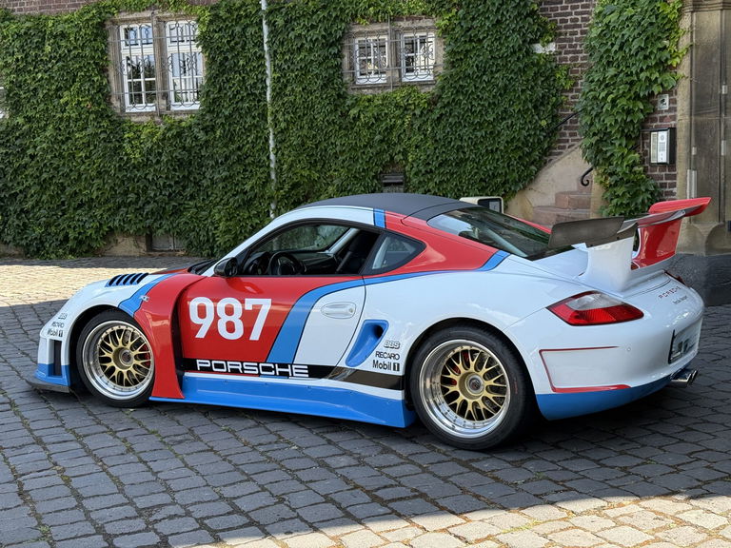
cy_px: 274
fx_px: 1014
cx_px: 366
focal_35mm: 48
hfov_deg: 39.7
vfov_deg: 30.3
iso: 100
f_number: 1.78
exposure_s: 1/1203
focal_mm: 6.76
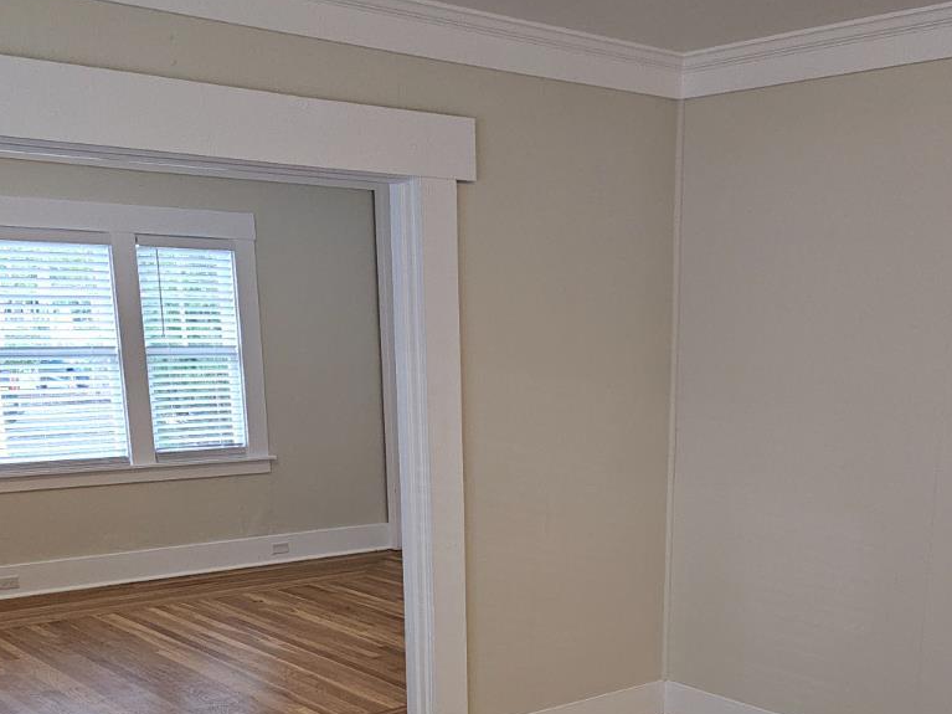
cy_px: 645
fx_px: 1237
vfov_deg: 30.7
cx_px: 623
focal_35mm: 45
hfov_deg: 41.6
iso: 100
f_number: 1.7
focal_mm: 6.3
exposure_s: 1/40
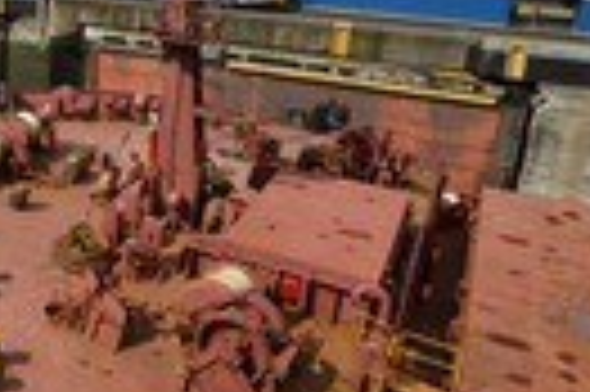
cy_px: 81
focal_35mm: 45
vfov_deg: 29.2
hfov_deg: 36.2
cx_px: -77
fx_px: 737
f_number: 14
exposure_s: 1/400
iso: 200
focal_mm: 14
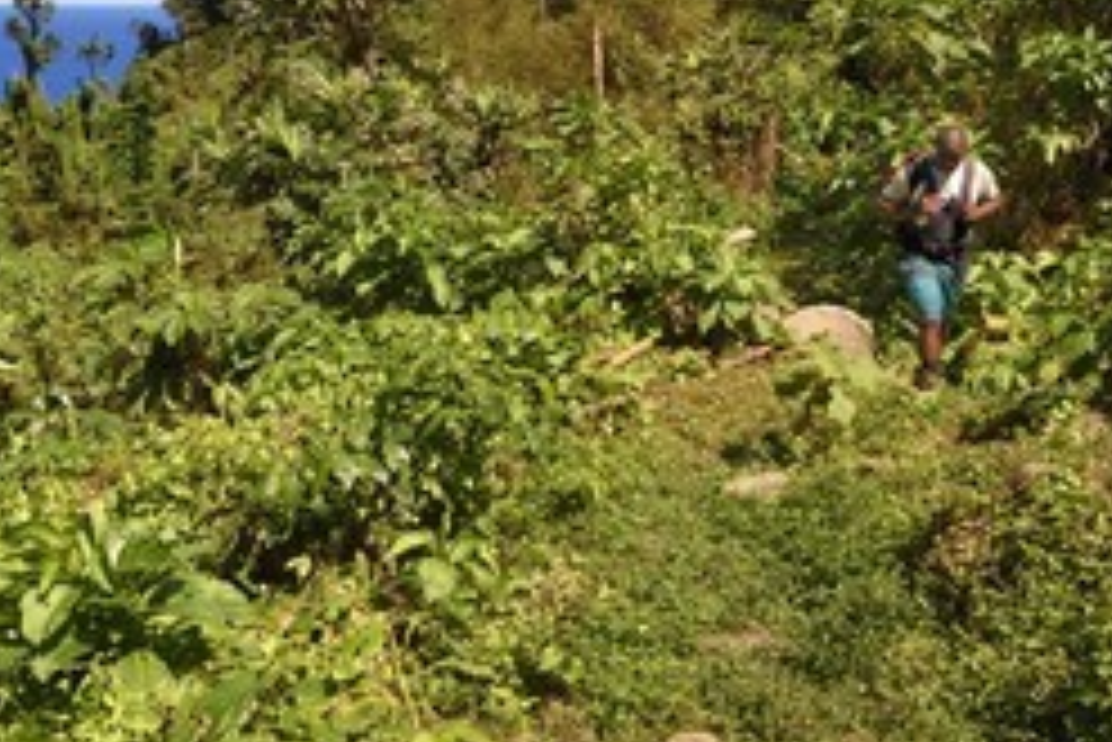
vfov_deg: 26.4
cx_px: 275
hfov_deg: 37.9
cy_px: 265
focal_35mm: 51
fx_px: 1576
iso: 200
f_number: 13
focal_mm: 30
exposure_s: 1/250
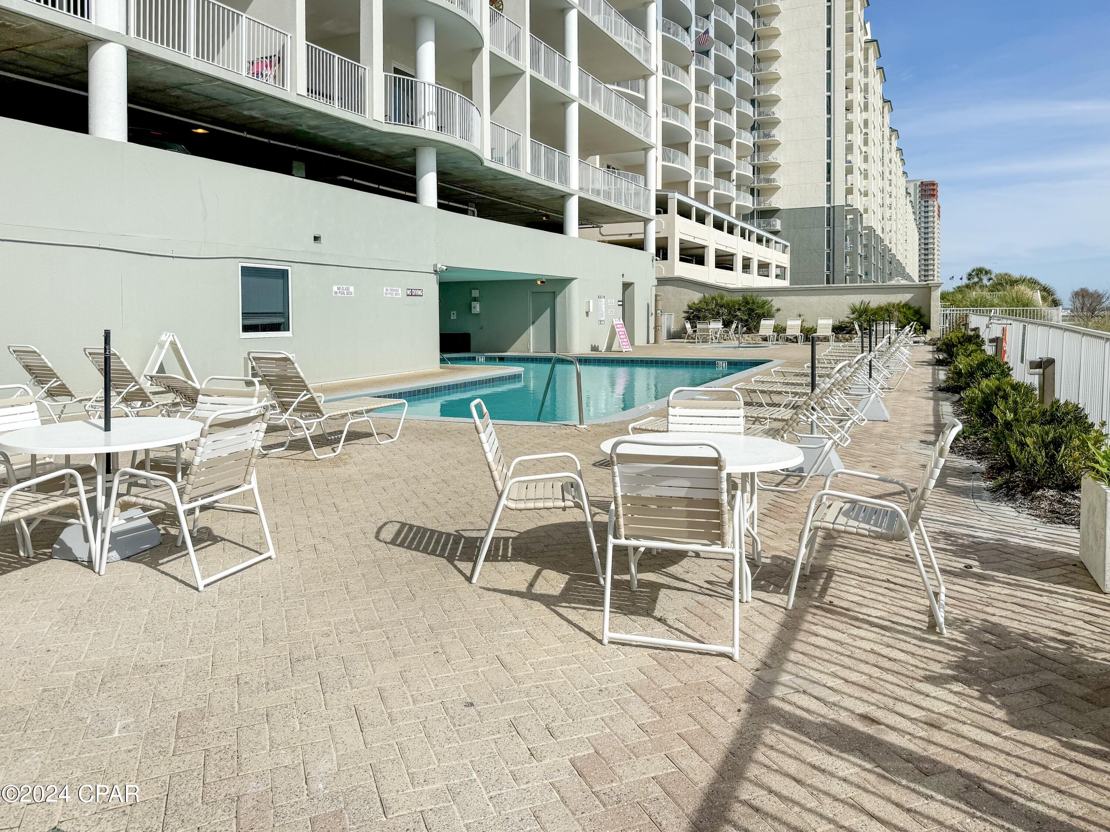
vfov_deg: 56.8
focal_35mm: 24
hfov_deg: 71.6
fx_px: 770
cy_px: 416
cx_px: 555
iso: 80
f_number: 1.8
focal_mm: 6.76
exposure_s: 1/12000
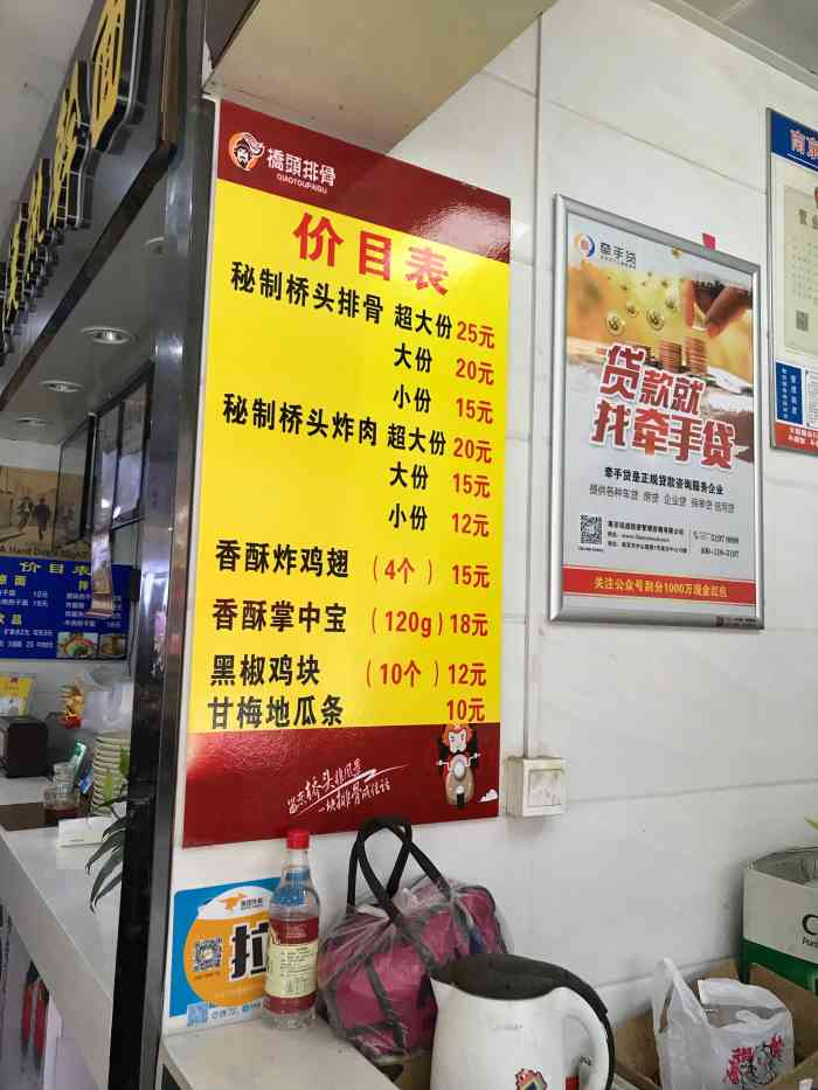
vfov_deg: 63.4
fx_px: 882
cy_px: 545
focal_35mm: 28
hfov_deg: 49.8
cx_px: 409
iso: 40
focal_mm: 3.99
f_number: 1.8
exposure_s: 1/33
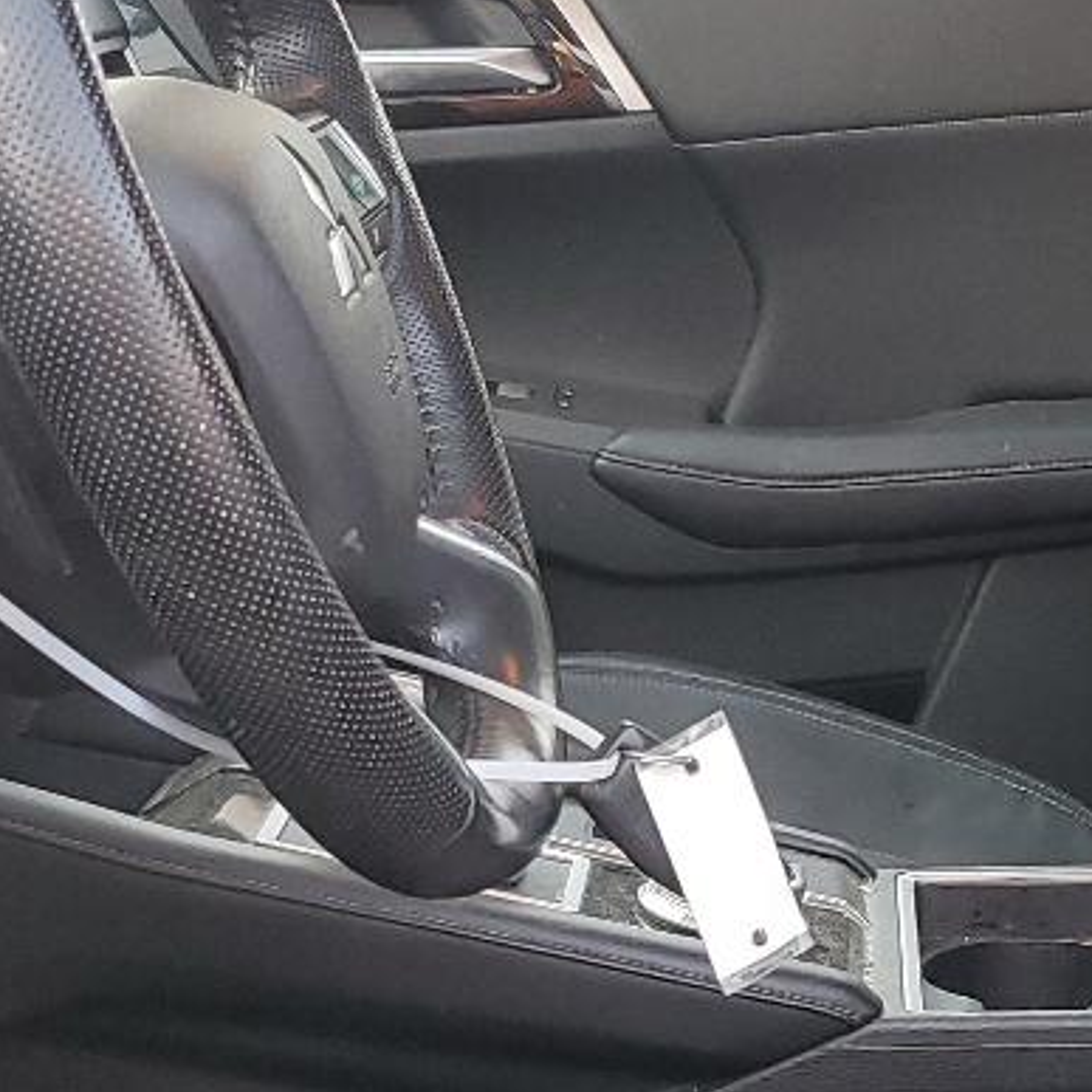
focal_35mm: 95
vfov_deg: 17.9
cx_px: 801
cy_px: 1033
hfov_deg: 18.2
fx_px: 3391
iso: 93
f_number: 1.5
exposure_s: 1/120
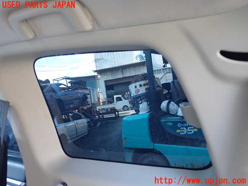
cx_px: 124
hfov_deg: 60.0
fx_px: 215
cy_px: 93
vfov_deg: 46.8
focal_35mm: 30
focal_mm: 5.4
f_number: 2.3
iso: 200
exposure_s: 1/30
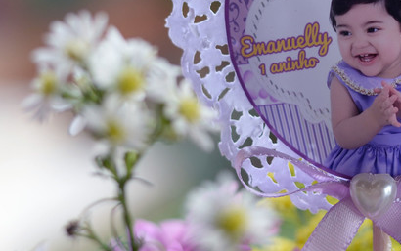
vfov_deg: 8.8
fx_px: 1630
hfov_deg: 13.9
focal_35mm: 149
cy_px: 25
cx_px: 360
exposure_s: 1/160
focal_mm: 50
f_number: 2.8
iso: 200
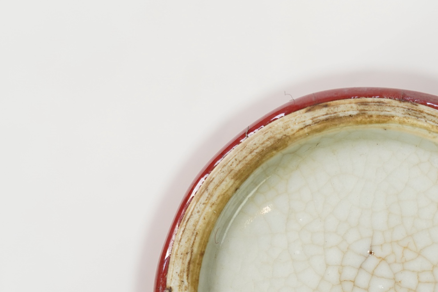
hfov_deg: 10.1
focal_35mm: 203
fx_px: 2470
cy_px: 296
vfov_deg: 6.7
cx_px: 359
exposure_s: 1/125
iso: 500
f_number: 7.1
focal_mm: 83
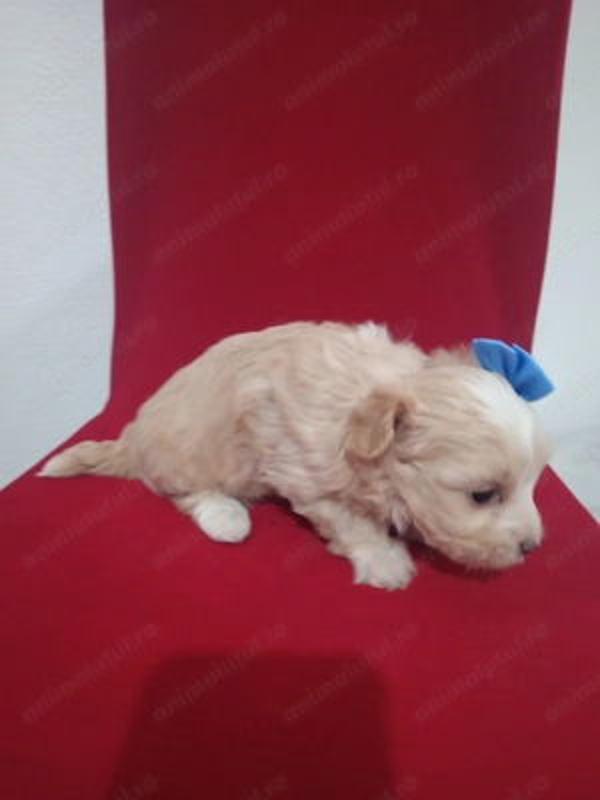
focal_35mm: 27
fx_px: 624
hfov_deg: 51.4
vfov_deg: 65.3
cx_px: 300
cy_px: 400
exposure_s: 1/25
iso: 5433
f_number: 1.9
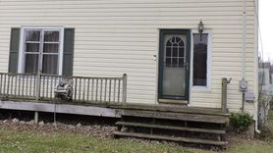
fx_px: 340
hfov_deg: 43.6
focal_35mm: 47
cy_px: 43
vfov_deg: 25.2
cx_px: 114
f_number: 3
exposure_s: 1/200
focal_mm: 4.3
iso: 100
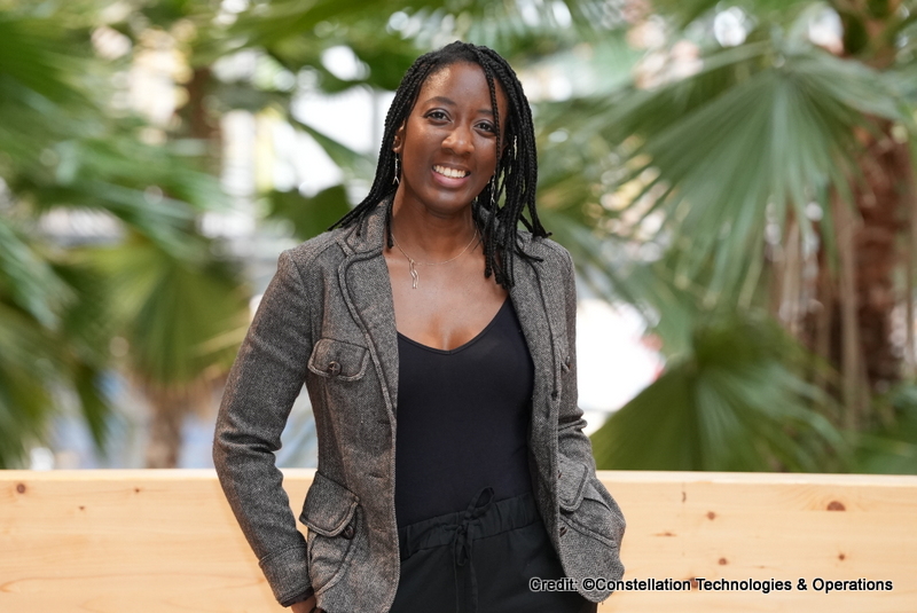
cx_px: 458
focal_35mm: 165
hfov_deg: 12.4
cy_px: 306
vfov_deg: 8.3
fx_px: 4207
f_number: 5
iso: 5000
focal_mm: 165
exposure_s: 1/200
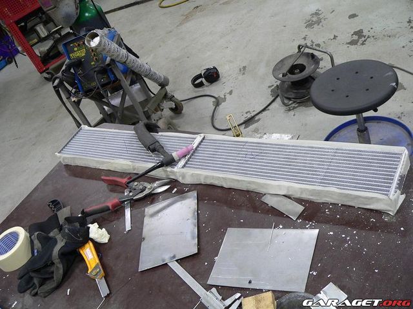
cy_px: 154
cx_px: 206
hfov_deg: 51.4
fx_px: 430
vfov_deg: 39.7
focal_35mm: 36
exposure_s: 1/13
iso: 200
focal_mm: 6
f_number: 2.8
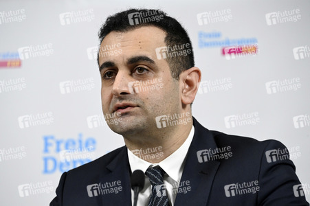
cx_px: 155
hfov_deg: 10.8
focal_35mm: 190
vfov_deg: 7.2
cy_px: 103
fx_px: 1635
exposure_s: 1/400
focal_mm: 190
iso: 5000
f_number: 5.6
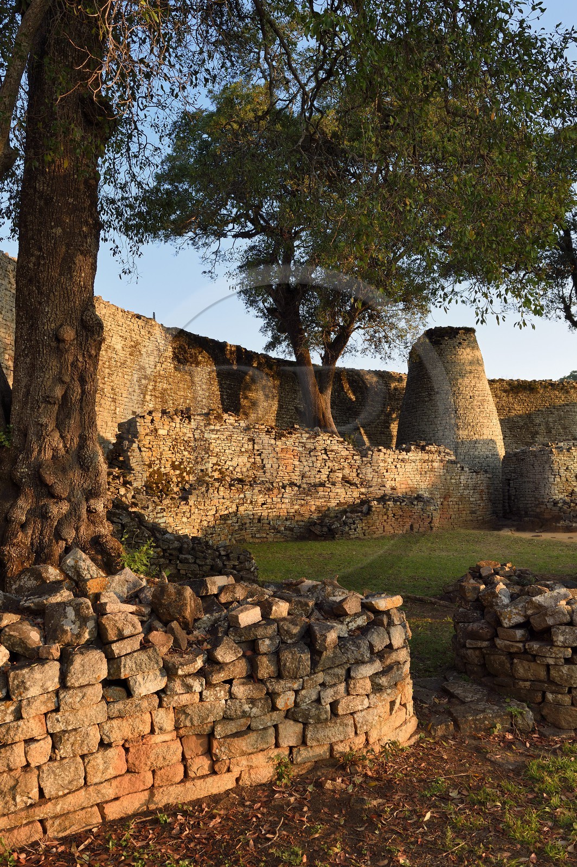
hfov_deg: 42.3
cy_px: 434
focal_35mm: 31
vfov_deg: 60.3
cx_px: 288
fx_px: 747
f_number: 8
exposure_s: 1/160
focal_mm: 31
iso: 400
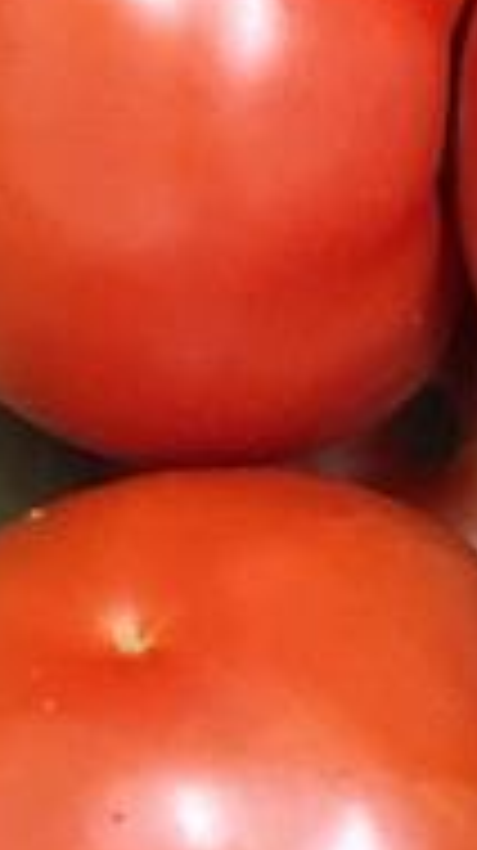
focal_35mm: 156
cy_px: 1455
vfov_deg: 12.7
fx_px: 3516
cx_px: 1246
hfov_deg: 7.2
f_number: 2.2
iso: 200
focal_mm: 4.15
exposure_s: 1/15
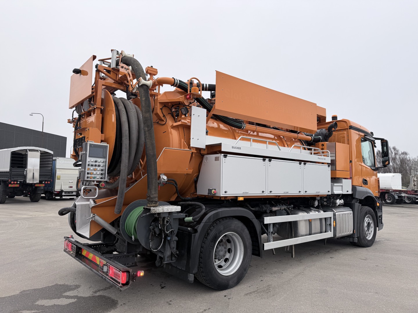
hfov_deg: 71.6
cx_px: 209
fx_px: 290
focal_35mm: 24
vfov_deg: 56.8
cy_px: 156
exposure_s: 1/263
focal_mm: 6.76
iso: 64
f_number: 1.78
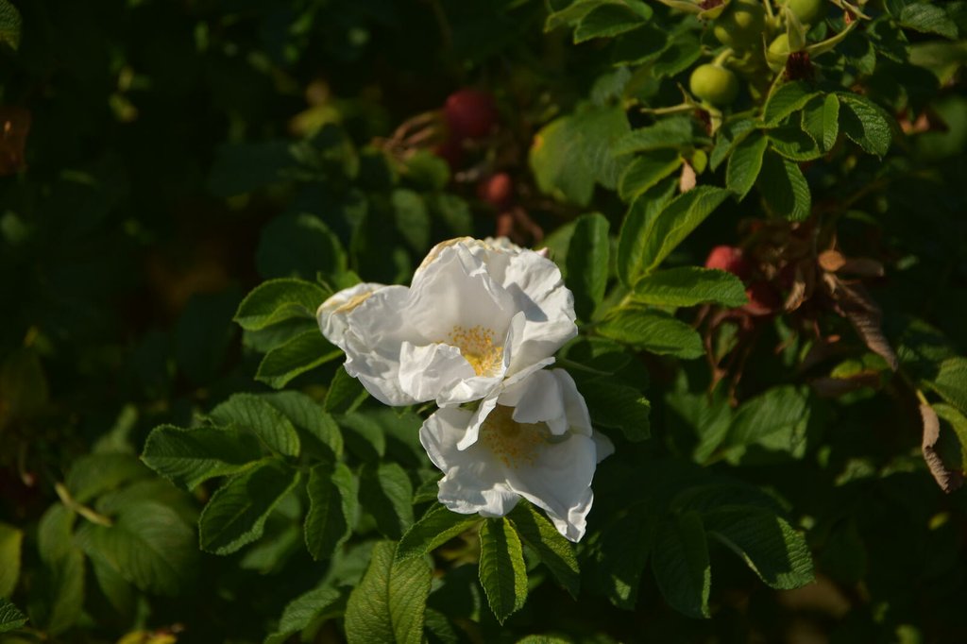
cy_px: 322
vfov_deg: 13.0
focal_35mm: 105
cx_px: 484
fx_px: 2819
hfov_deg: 19.5
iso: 100
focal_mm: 70
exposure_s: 1/800
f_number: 4
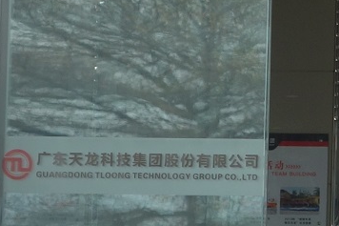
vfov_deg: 2.9
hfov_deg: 4.3
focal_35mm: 478
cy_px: -8
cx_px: 515
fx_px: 4499
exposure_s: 1/100
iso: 160
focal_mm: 31.48
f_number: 4.5
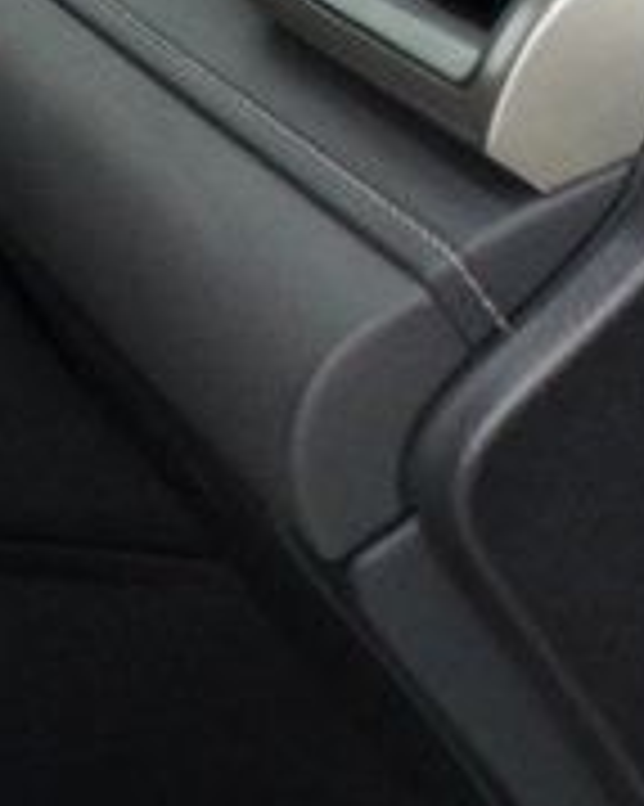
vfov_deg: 13.3
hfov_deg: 9.3
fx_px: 3458
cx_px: -1022
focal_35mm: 145
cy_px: 394
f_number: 3.5
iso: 1250
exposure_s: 1/30
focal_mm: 18
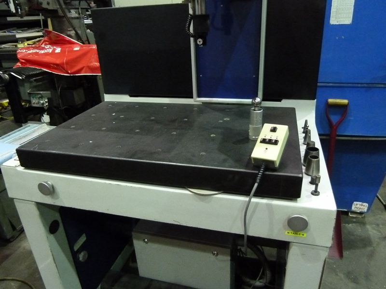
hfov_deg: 69.4
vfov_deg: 54.9
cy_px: 144
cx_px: 193
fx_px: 279
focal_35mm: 25
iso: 800
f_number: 3.3
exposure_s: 1/13
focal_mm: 4.1
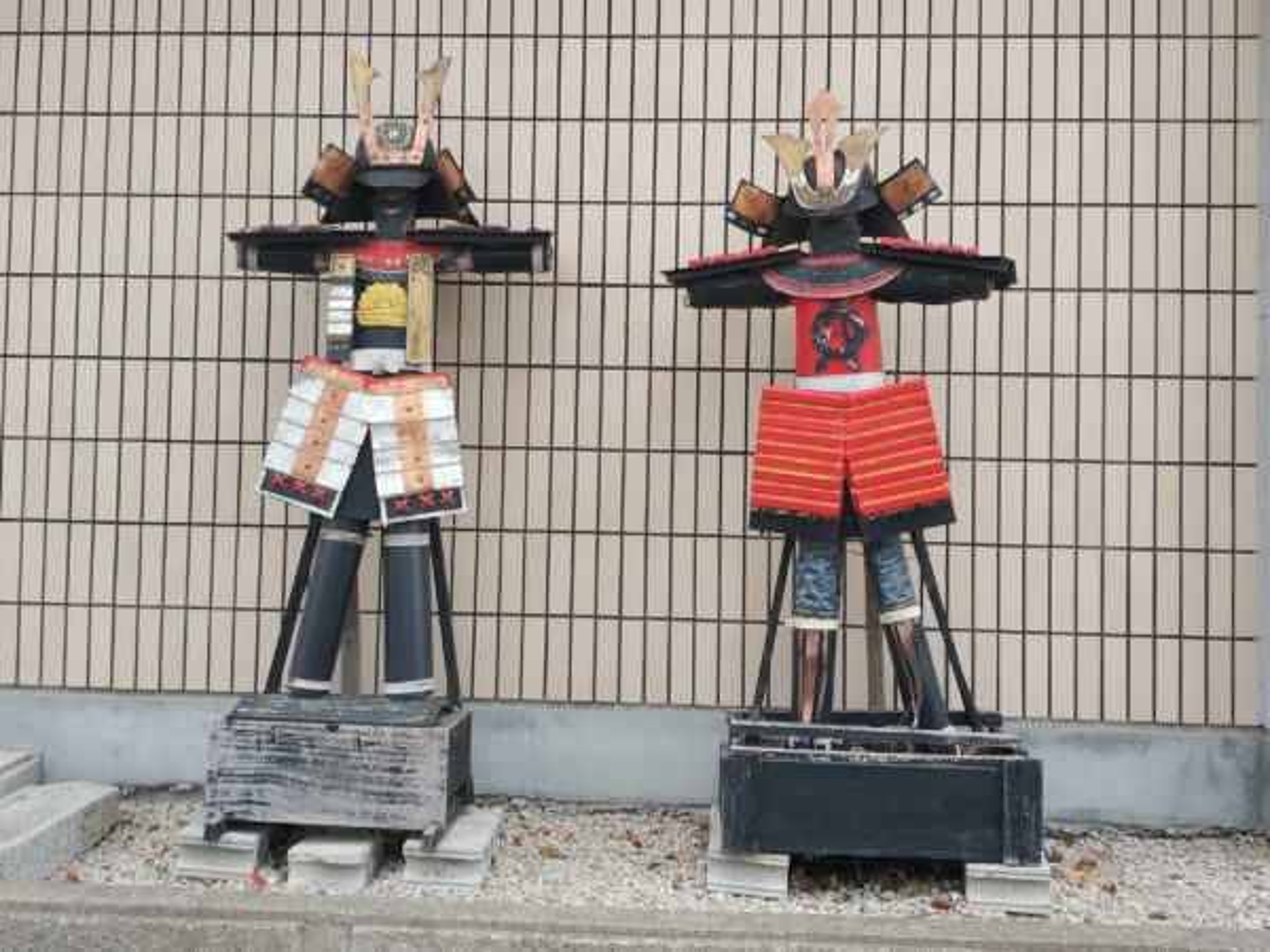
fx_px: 1174
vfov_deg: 44.2
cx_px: 635
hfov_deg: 56.8
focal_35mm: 32
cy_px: 476
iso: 100
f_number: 2
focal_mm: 4.5
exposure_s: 1/178
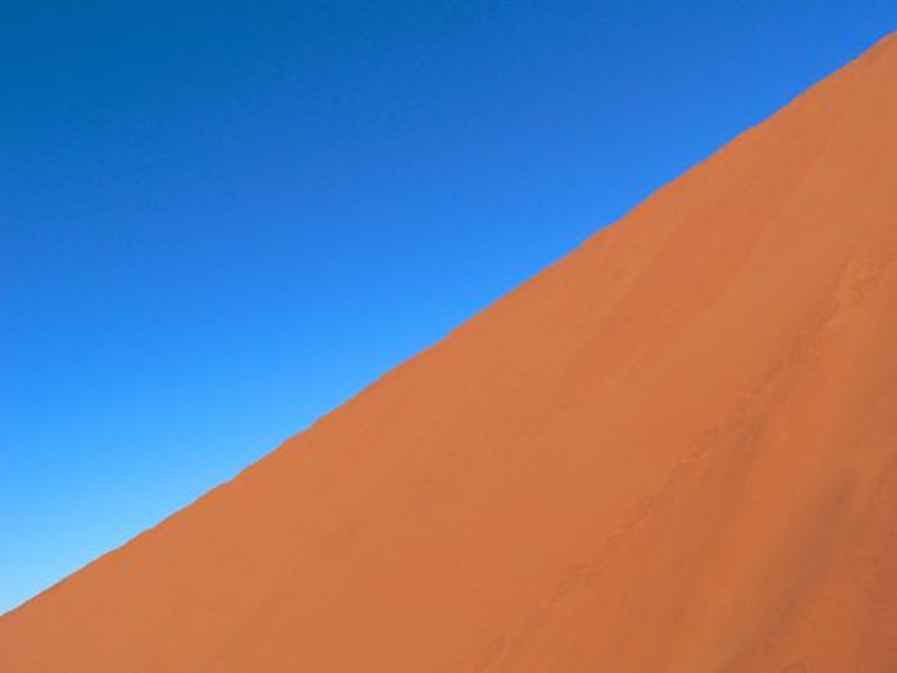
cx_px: 448
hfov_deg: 51.4
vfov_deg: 39.7
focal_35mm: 36
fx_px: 933
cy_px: 336
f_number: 5.6
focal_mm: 6
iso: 80
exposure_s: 1/500
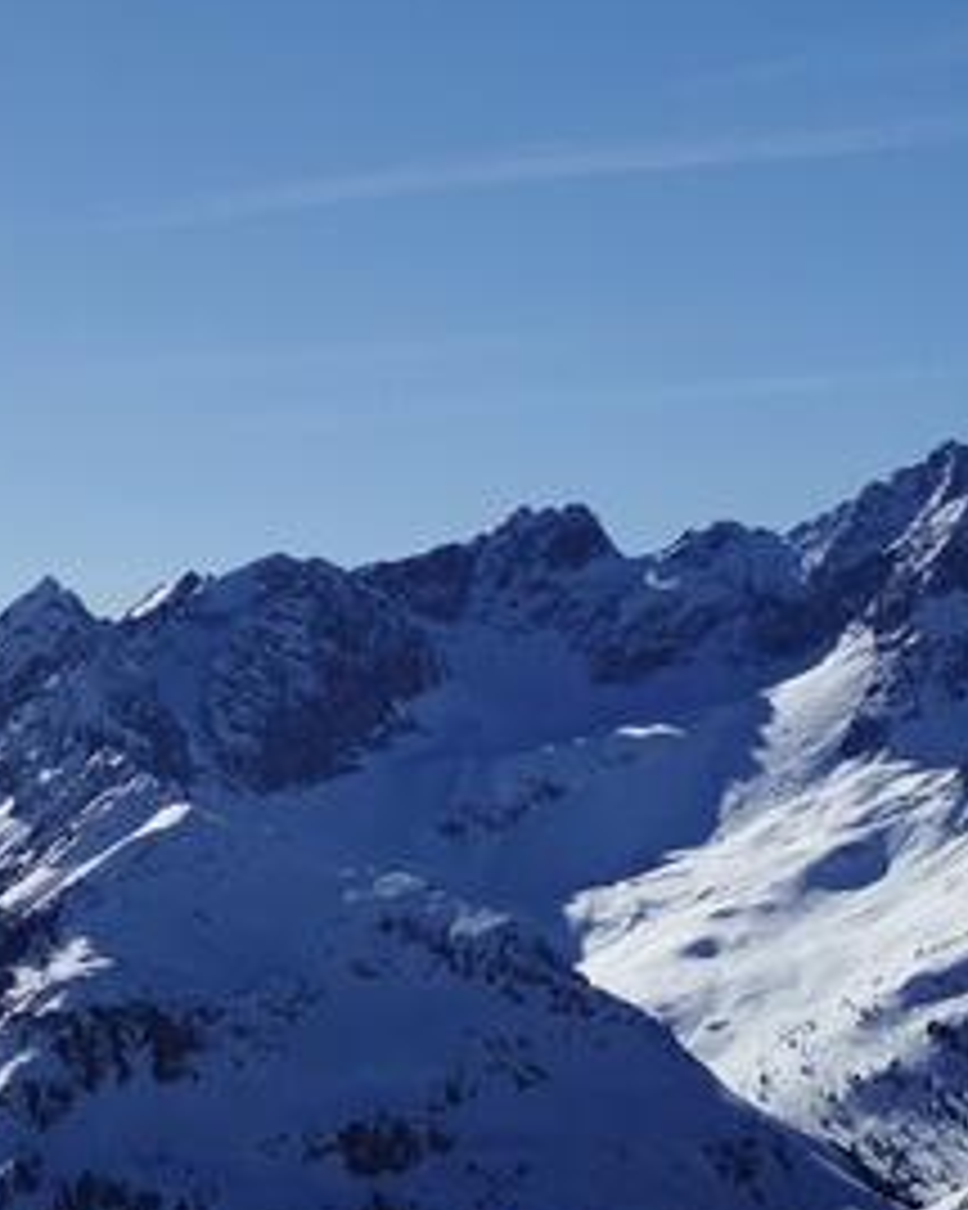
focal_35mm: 101
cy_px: 857
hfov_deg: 12.8
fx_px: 3619
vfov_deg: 18.9
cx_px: -1126
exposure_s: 1/12346
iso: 50
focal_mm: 5.58
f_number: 1.8
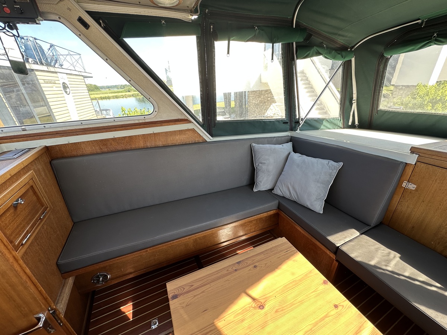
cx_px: 224
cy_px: 168
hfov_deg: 102.1
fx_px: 181
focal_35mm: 14
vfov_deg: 85.7
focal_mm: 2.22
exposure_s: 1/107
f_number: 2.2
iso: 40
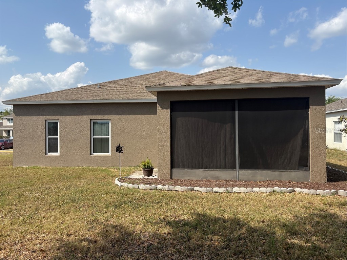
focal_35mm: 26
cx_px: 174
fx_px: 261
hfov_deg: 67.3
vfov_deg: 53.1
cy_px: 130
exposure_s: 1/3125
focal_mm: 5.96
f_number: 1.6
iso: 50
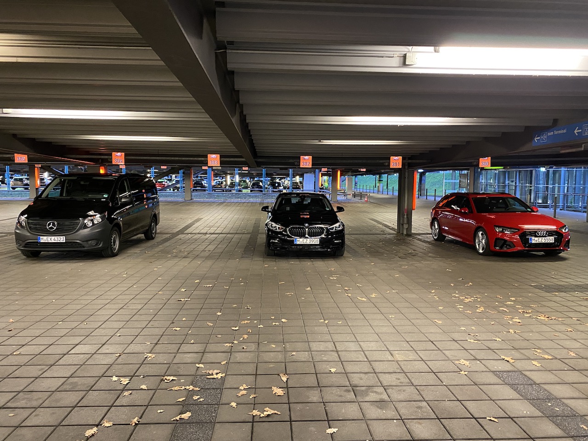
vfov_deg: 53.1
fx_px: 442
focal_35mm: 26
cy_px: 220
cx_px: 294
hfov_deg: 67.3
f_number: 1.8
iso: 640
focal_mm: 4.25
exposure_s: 1/33
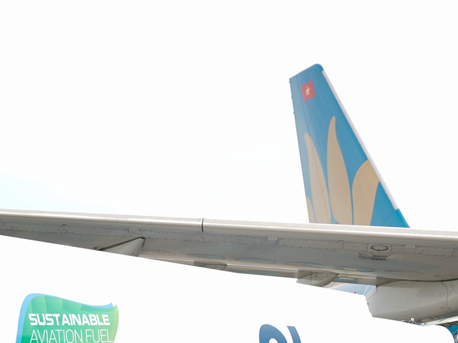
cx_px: 369
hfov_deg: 18.4
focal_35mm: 106
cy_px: 328
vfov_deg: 13.8
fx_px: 1402
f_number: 4
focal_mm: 42
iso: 50
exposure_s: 1/160
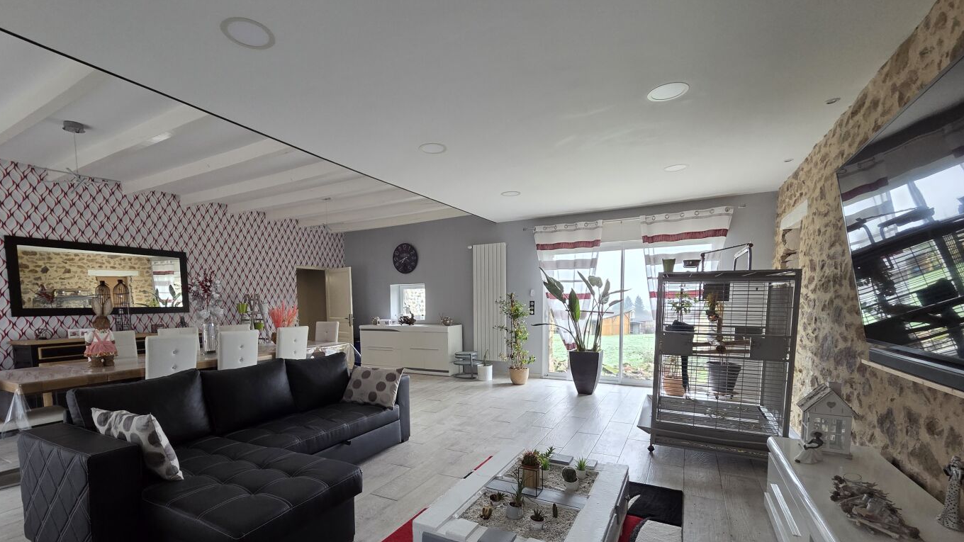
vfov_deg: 69.5
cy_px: 336
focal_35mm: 15
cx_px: 454
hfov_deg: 102.9
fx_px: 383
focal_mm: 2.2
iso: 250
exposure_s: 1/50
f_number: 2.2
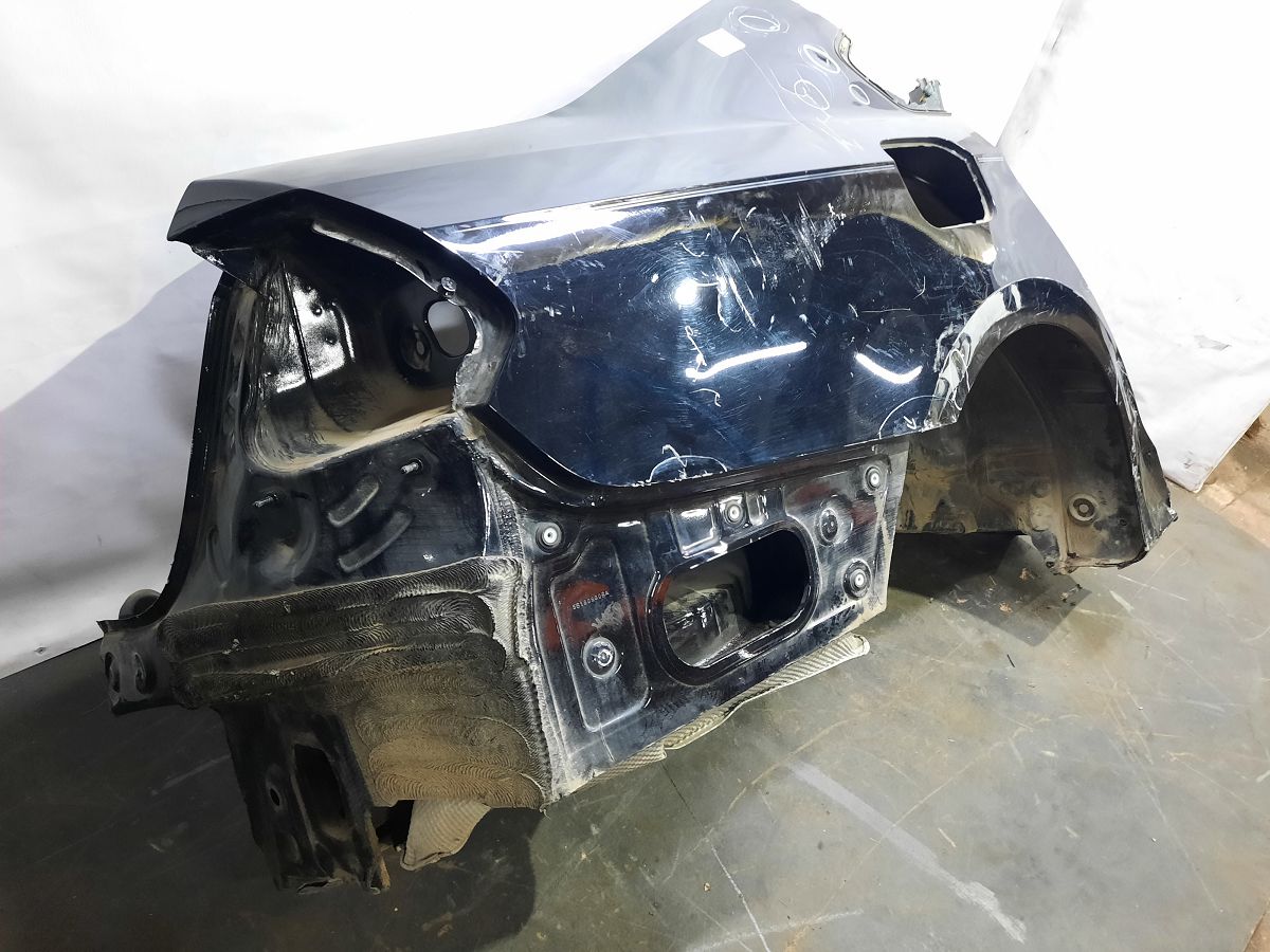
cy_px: 476
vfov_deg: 54.9
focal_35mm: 25
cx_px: 635
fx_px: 917
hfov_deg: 69.4
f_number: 2
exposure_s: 1/25
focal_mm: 4.6
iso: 400
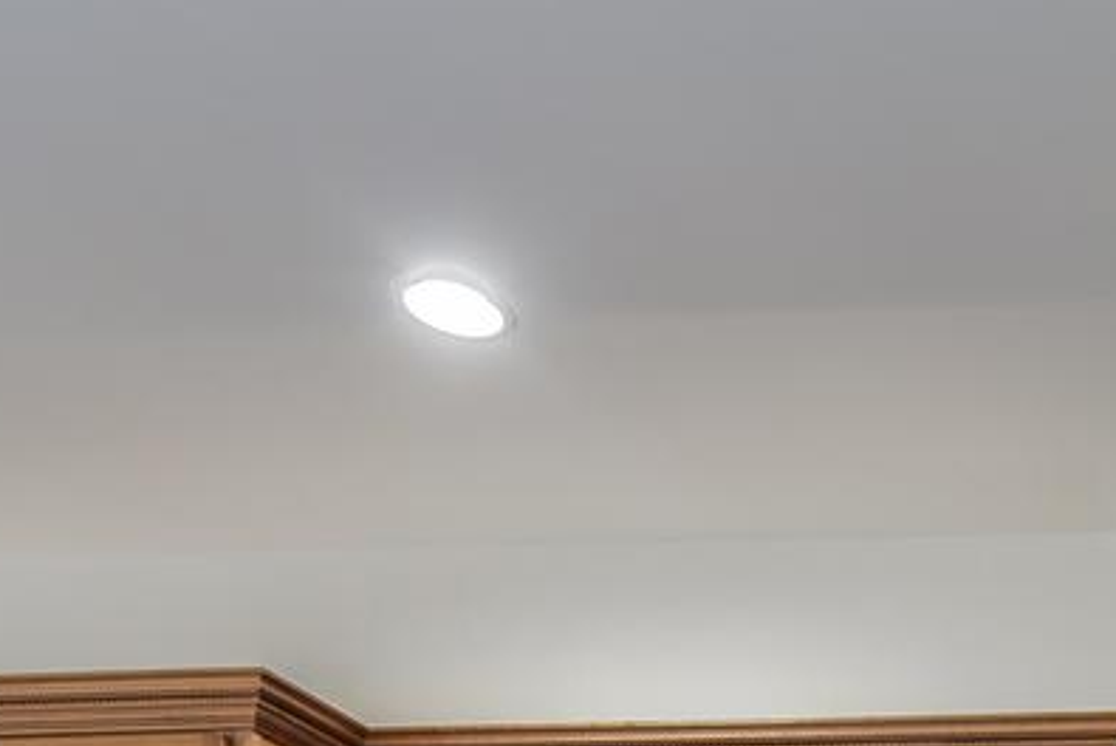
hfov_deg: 32.6
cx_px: 1314
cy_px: 1253
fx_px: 1582
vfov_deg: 20.6
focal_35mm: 51
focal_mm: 14
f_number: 5.6
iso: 640
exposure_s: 1/5
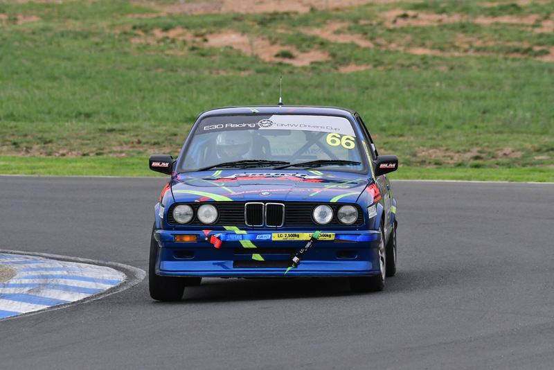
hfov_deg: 3.1
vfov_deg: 2.0
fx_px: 10391
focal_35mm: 675
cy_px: 185
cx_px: 277
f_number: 9
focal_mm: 450
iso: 2000
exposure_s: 1/640
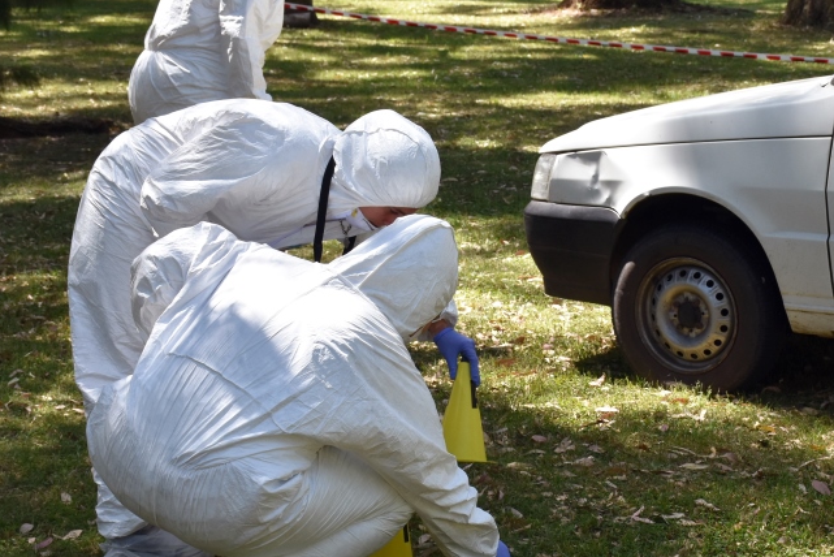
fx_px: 2109
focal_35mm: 91
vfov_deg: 15.0
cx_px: 619
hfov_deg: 22.2
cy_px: 418
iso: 500
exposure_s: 1/500
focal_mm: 38
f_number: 8
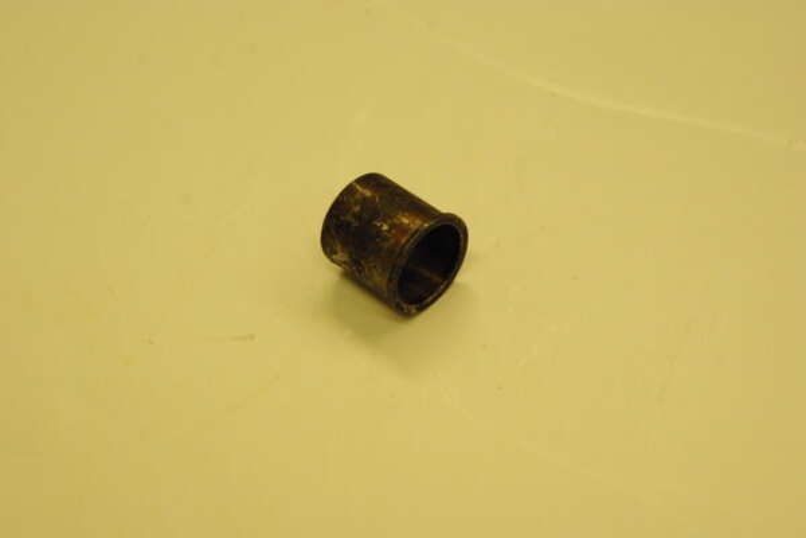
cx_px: 403
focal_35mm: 120
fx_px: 2686
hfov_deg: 17.1
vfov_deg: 11.4
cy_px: 269
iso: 1600
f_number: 5.6
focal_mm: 80
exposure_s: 1/125
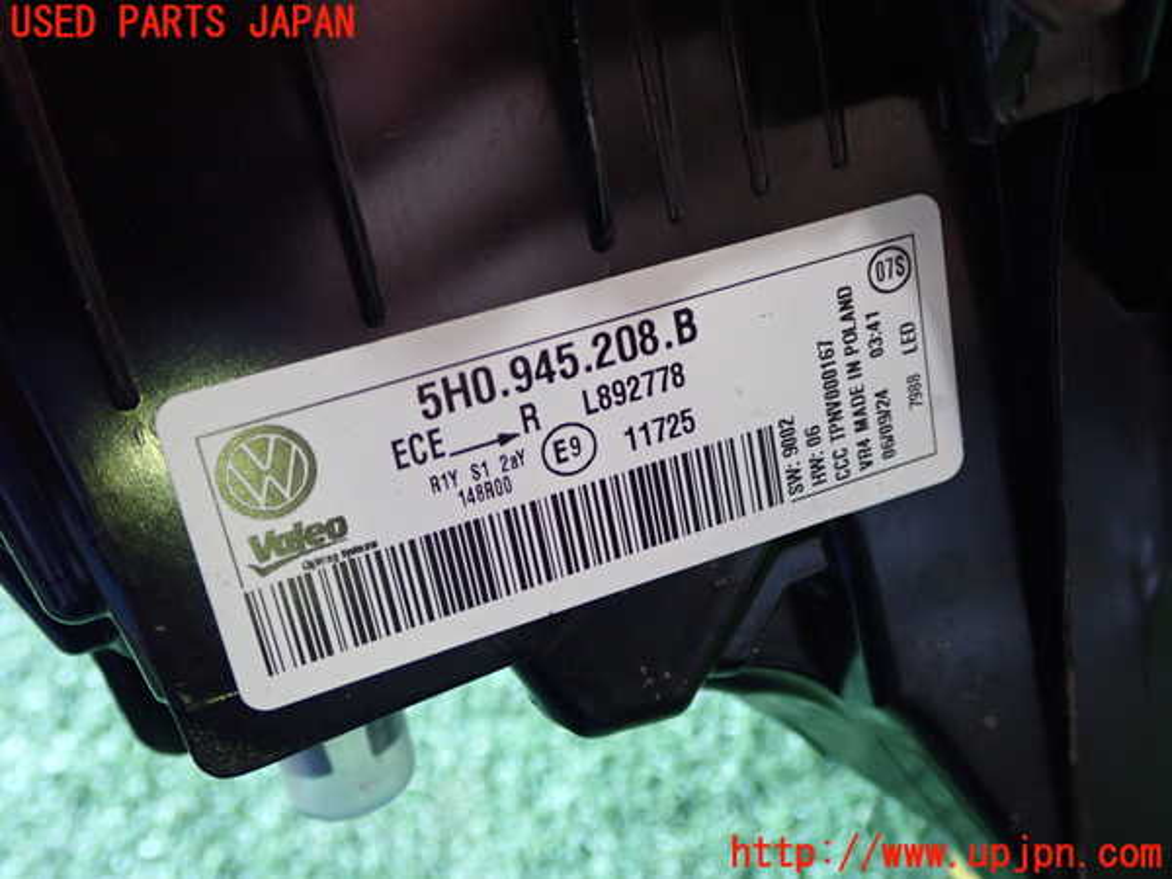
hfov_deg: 49.0
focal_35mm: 38
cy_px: 440
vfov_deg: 37.7
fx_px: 1287
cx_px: 586
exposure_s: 1/40
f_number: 2.7
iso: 500
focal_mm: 6.83
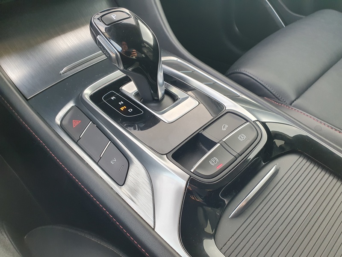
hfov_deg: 67.3
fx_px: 257
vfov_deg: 53.1
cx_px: 171
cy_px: 128
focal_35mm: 26
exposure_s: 1/120
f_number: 2.4
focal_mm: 4.32
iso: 100
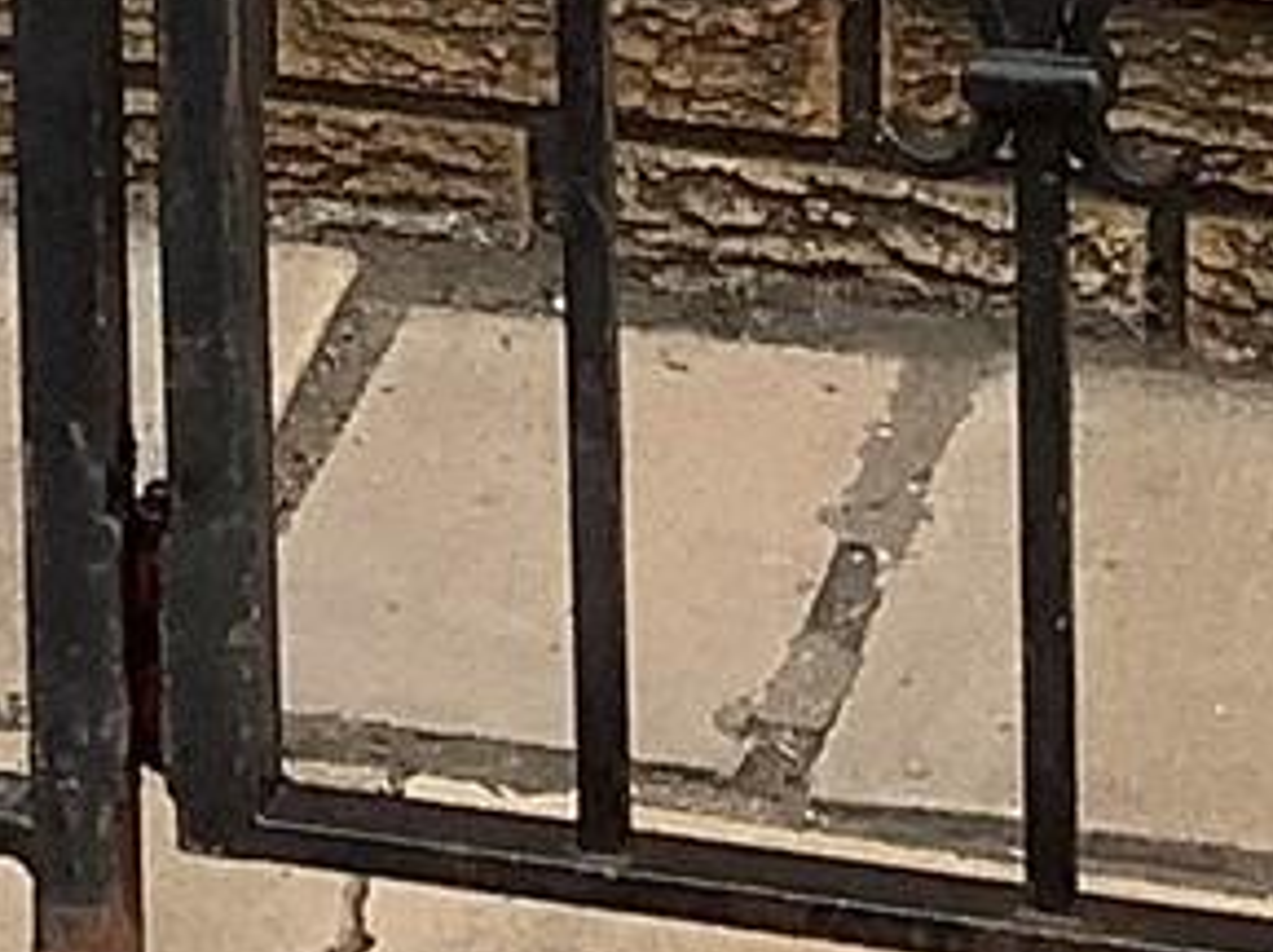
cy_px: -2362
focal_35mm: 220
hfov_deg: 9.0
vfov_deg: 6.0
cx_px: 18
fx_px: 8080
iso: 64
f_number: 2.4
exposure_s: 1/120
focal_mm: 3.3
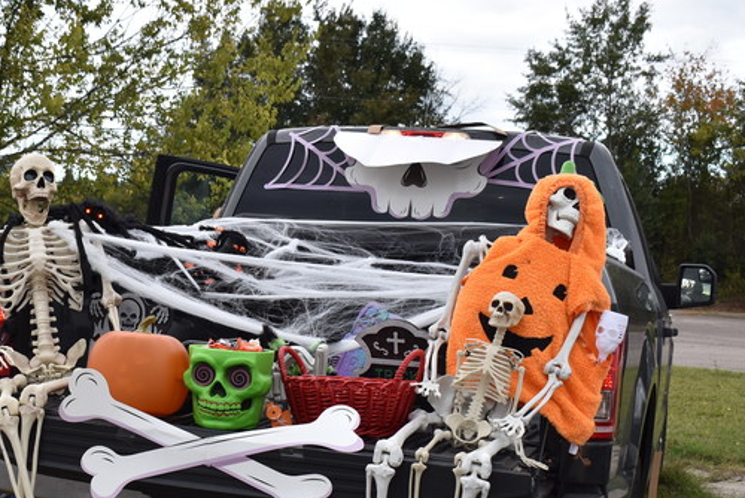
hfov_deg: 30.6
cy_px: 316
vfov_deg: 21.0
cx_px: 195
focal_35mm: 65
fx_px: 1342
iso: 100
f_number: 7.1
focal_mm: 27
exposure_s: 1/60
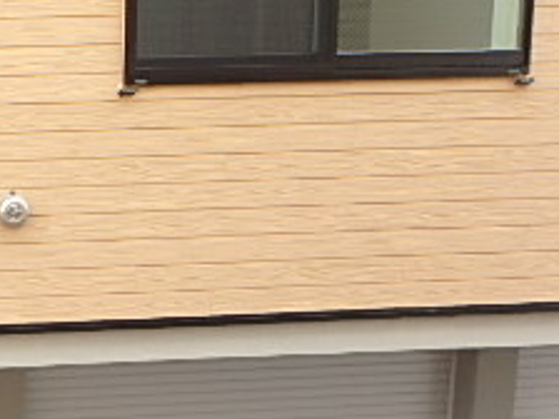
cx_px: -225
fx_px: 969
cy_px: 122
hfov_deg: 25.9
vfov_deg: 24.2
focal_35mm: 60
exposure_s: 1/60
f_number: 3.5
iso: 160
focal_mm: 3.7
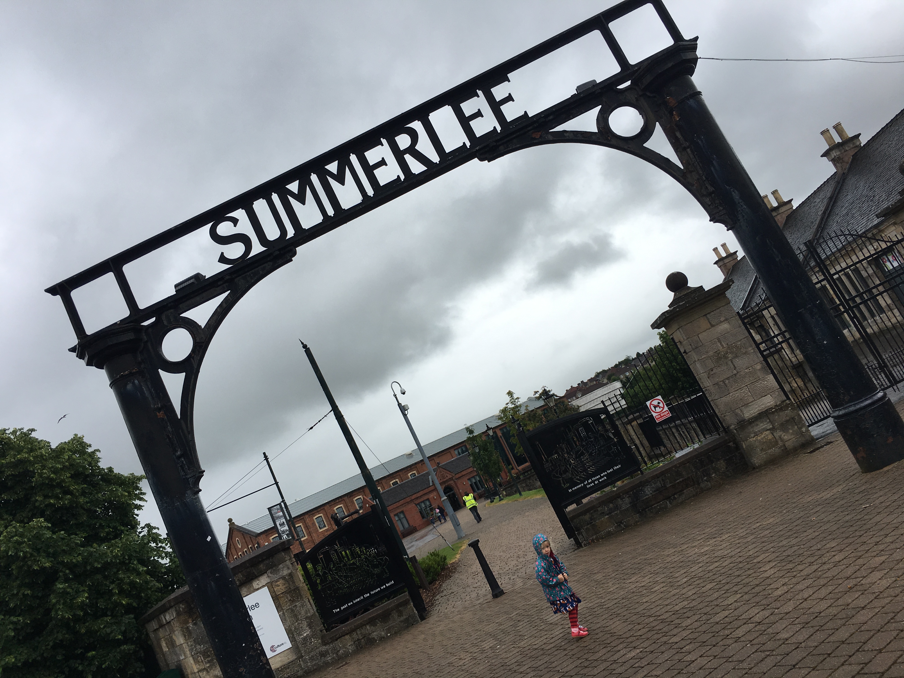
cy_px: 339
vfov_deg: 48.2
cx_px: 452
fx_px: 757
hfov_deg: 61.7
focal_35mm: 29
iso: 25
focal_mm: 4.15
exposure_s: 1/769
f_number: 2.2
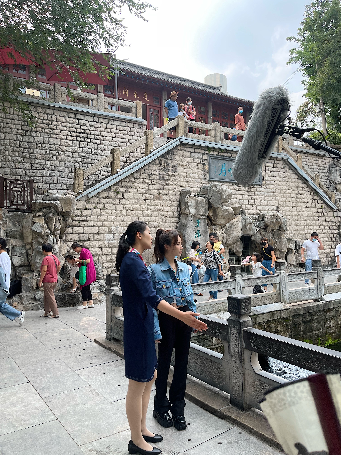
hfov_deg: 53.1
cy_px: 228
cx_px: 170
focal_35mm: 26
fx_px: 341
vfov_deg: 67.3
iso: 32
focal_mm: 5.1
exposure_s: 1/759
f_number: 1.6
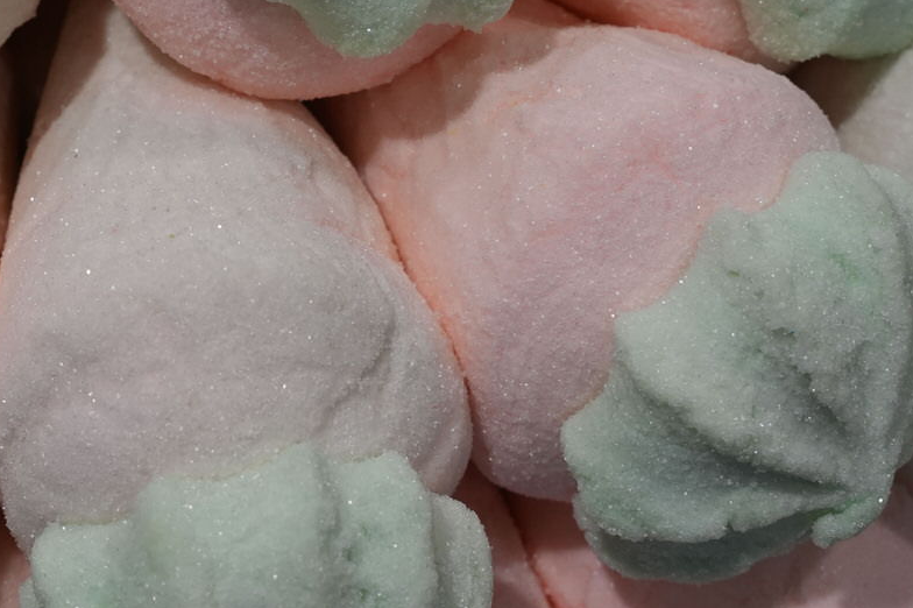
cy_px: 10
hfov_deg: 20.3
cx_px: 109
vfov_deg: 13.7
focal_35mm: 99
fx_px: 2504
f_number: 9
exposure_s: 1/160
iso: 800
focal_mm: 38.7
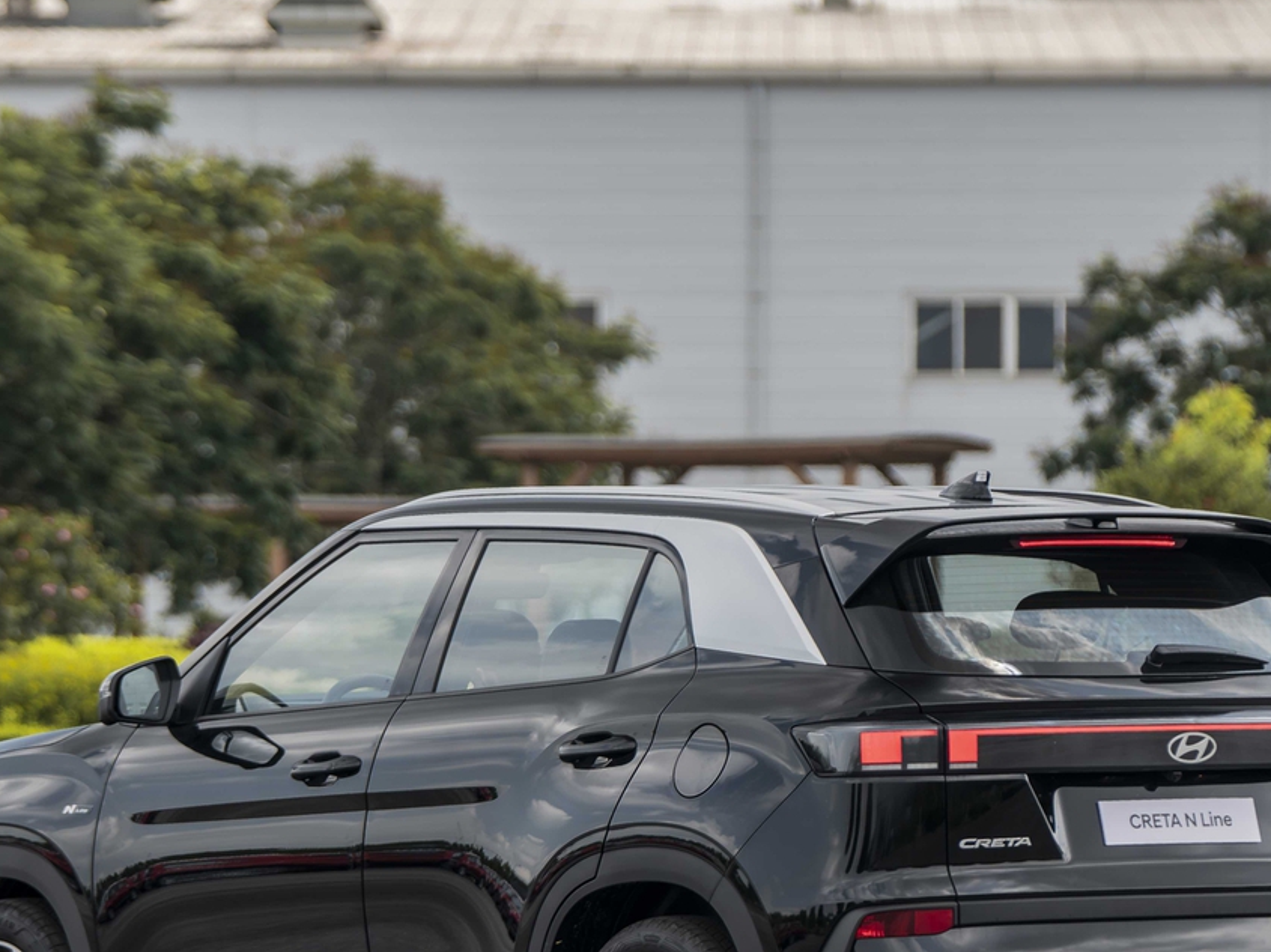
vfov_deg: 4.8
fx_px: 11451
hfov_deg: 6.4
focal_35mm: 312
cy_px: 559
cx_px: 635
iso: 100
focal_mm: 137
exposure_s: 1/500
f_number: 3.5
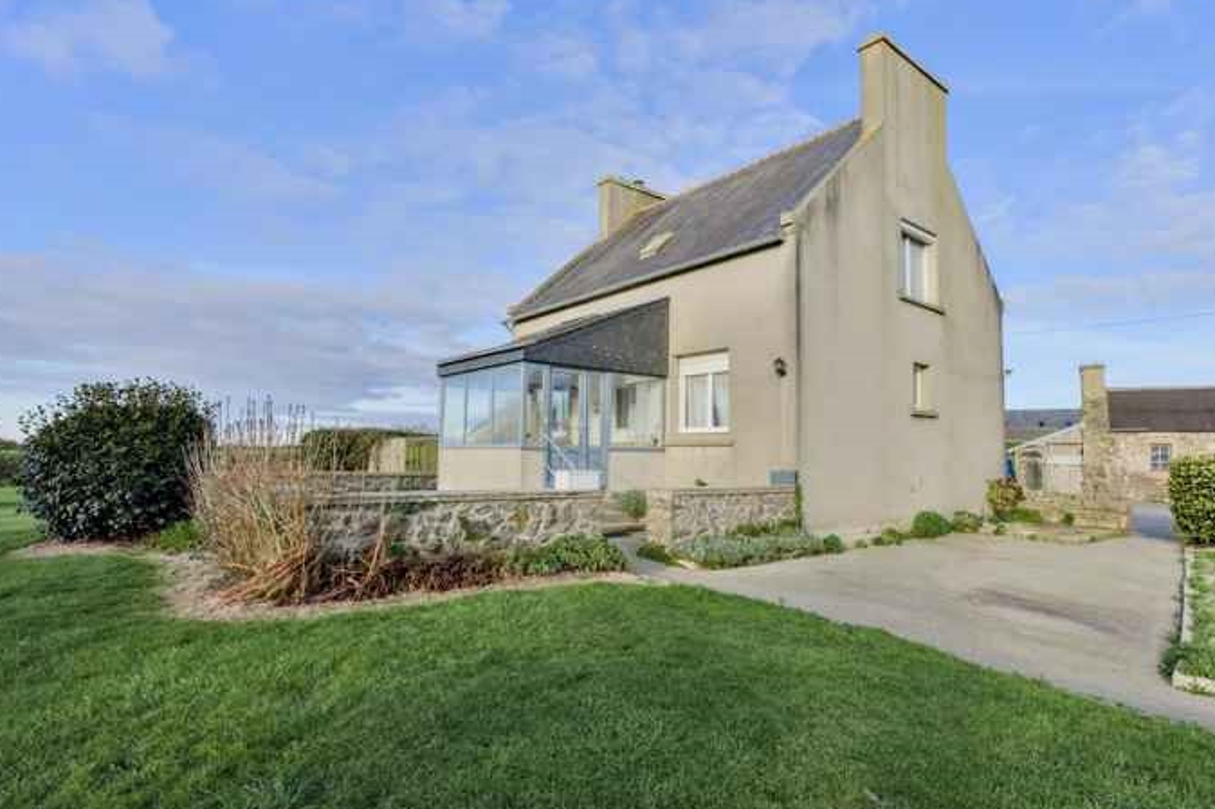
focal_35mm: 19
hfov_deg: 86.5
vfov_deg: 64.5
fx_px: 641
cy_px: 408
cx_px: 680
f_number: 8
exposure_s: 1/4000
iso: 800
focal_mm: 16
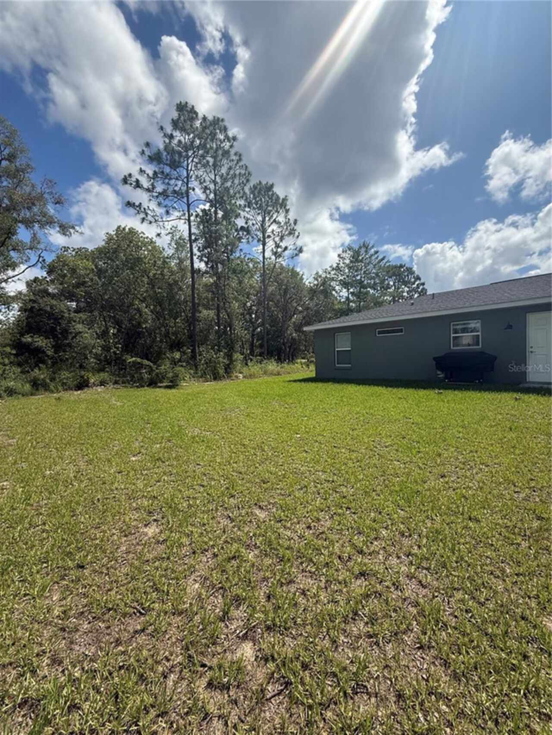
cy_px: 368
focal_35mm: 14
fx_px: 298
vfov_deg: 102.1
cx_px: 276
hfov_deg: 85.7
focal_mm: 2.22
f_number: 2.2
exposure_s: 1/2976
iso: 80
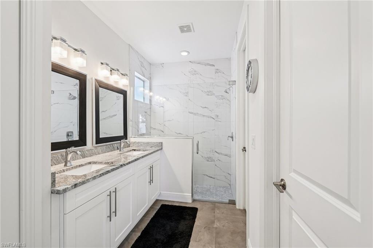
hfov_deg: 104.3
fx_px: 145
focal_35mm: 14
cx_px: 186
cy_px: 124
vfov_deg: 81.1
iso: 400
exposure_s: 1/30
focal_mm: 14
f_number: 8
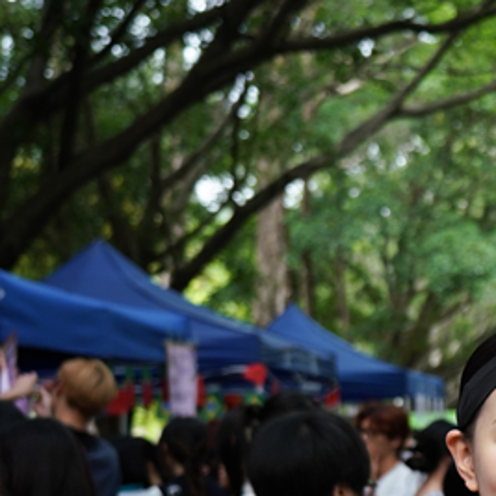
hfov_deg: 14.5
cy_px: 429
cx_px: 751
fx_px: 1816
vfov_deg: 15.4
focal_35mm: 112
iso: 250
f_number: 4
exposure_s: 1/80
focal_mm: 40
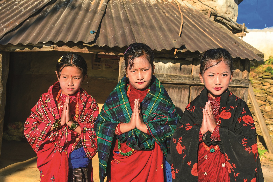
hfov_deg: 35.1
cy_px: 91
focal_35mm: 57
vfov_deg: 23.8
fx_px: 432
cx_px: 136
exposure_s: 1/320
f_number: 9
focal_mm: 38
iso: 200
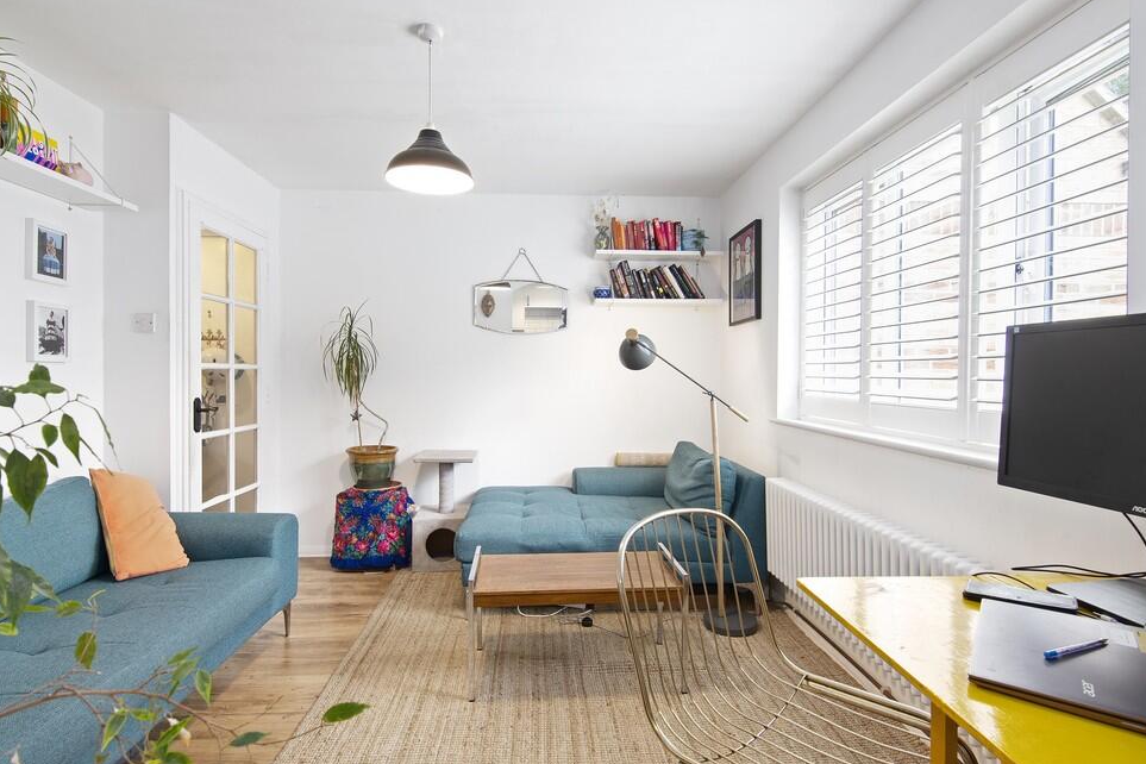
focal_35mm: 18
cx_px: 568
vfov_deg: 68.8
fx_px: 558
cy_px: 376
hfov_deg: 91.5
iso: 100
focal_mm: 11
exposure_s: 2.5
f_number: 8
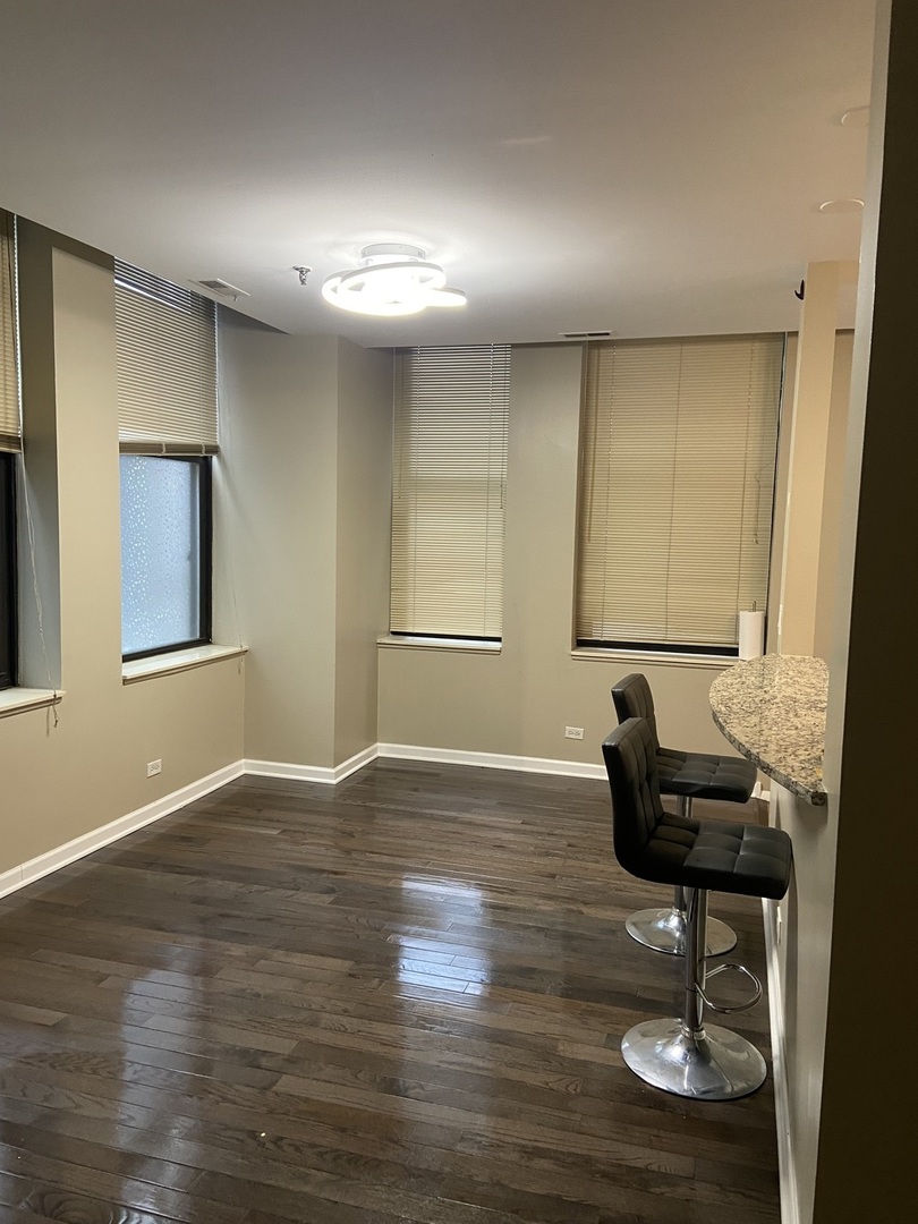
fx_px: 919
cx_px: 459
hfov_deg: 53.1
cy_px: 612
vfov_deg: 67.3
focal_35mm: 26
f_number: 1.8
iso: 250
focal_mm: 4.25
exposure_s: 1/60
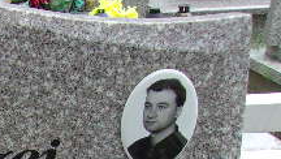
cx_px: -104
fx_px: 649
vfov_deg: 13.0
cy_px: 253
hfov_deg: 21.6
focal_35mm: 87
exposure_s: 1/200
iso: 80
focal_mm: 4.9
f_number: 3
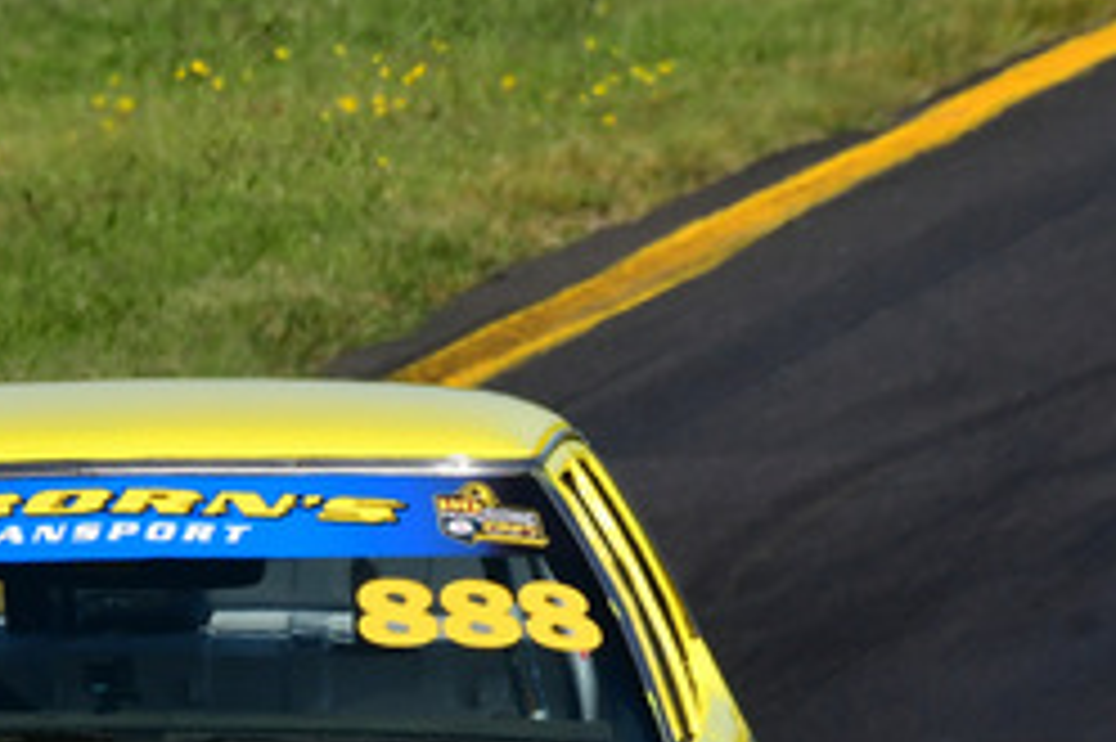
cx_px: 148
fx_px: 63041
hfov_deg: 1.0
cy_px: 693
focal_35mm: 2035
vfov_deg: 0.7
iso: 400
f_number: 13
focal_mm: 420
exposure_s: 1/640
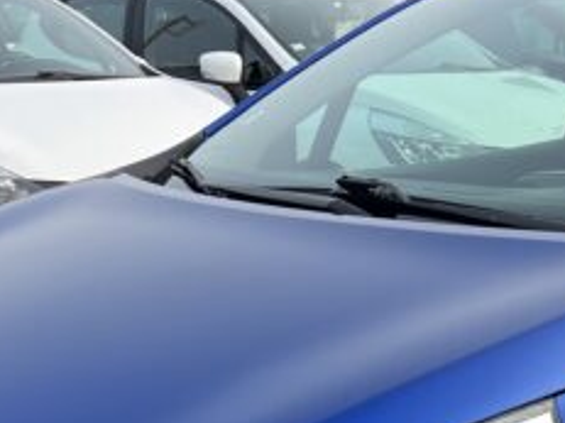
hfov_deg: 21.2
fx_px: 1468
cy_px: 584
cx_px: 523
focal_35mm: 90
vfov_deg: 15.4
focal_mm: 5.7
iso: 50
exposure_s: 1/965
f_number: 1.5
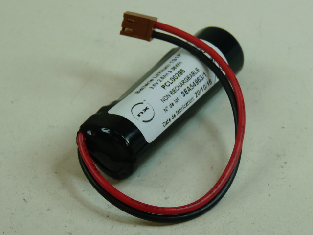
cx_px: 156
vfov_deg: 9.5
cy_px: 118
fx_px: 1411
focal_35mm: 156
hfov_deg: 12.7
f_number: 3.4
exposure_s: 1/60
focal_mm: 16.1
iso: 100
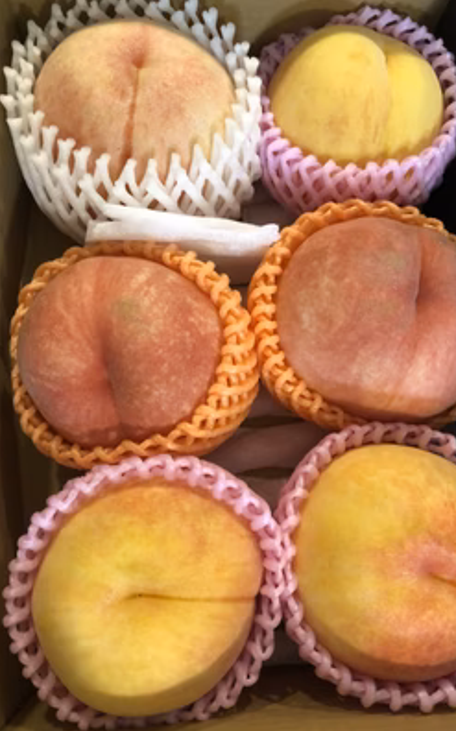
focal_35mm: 30
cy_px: 366
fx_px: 597
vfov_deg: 62.9
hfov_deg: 41.7
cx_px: 251
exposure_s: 1/50
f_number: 1.8
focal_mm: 3.99
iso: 200
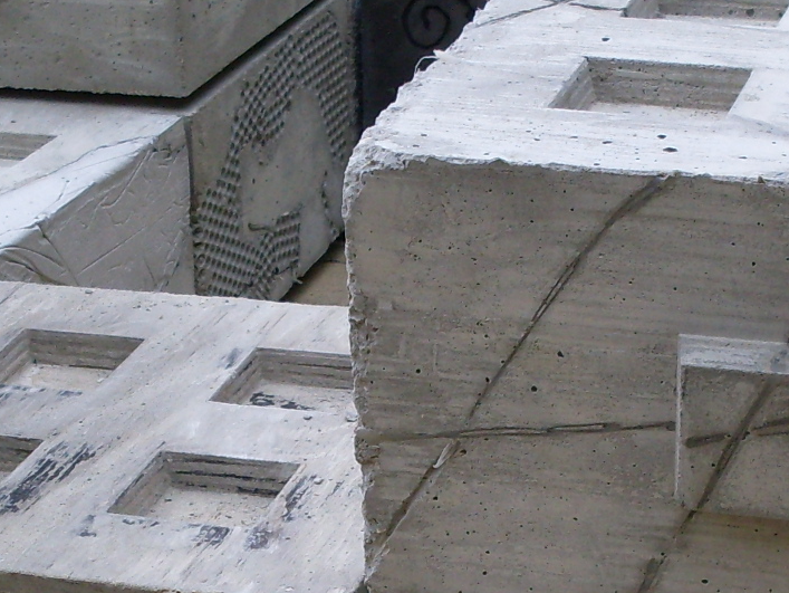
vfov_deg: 13.2
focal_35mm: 110
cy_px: 647
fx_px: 2508
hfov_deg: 17.9
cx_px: 421
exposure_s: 1/350
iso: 80
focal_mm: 6.3
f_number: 2.8
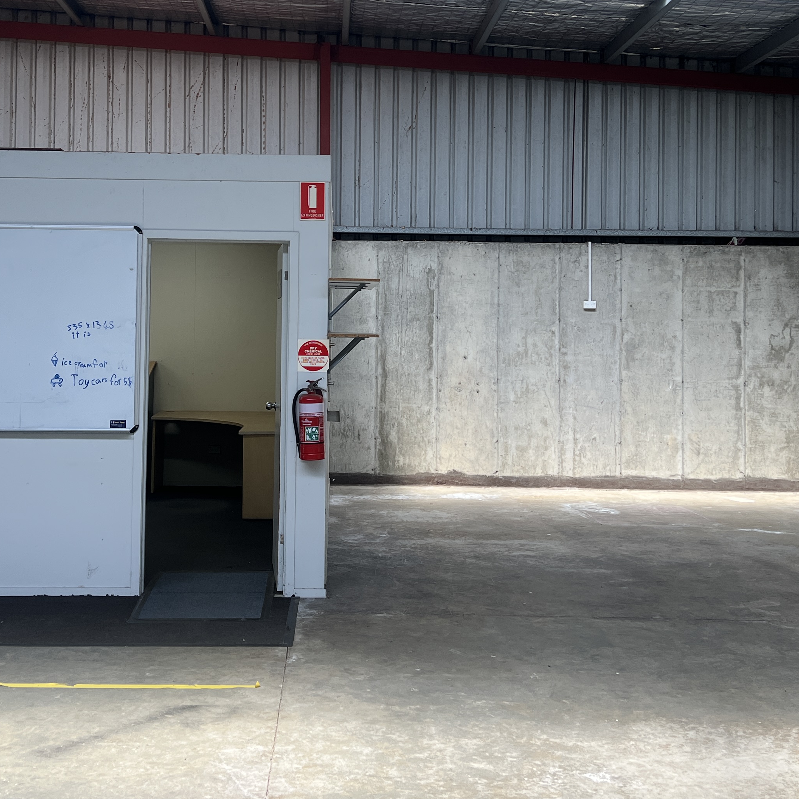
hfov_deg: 37.5
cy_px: 280
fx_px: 1175
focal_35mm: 45
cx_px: 349
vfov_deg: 37.2
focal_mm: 5.7
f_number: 1.5
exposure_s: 1/288
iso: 50
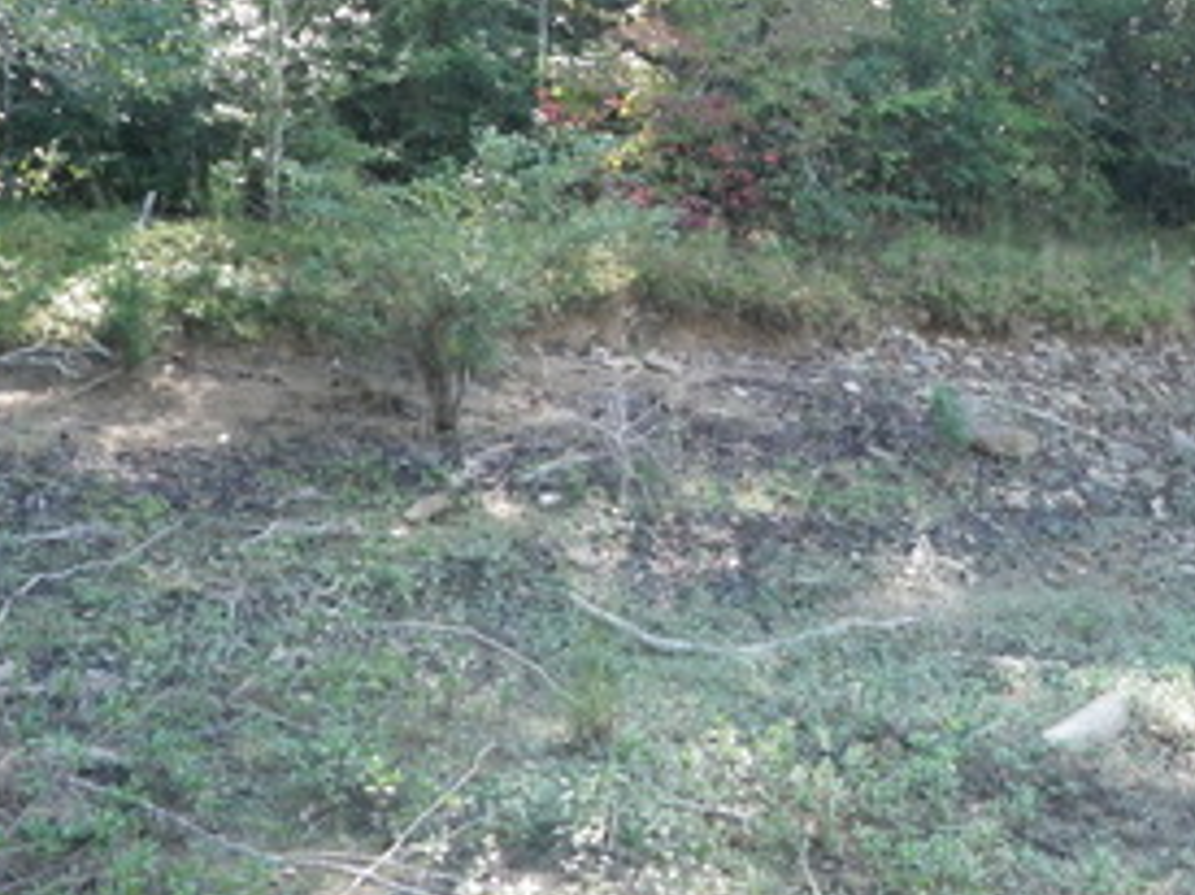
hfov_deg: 36.2
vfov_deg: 28.3
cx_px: 960
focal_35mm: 51
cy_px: 276
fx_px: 1760
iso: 125
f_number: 3.5
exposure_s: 1/50
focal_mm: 5
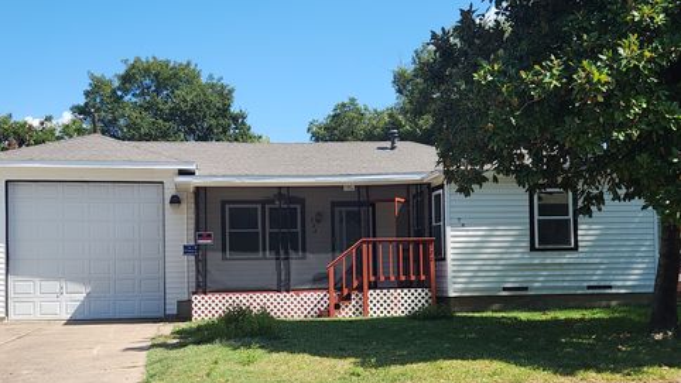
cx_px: 329
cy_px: 254
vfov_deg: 43.8
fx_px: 469
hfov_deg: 71.9
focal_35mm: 26
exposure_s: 1/1186
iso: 20
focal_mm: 5.4
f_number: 1.8
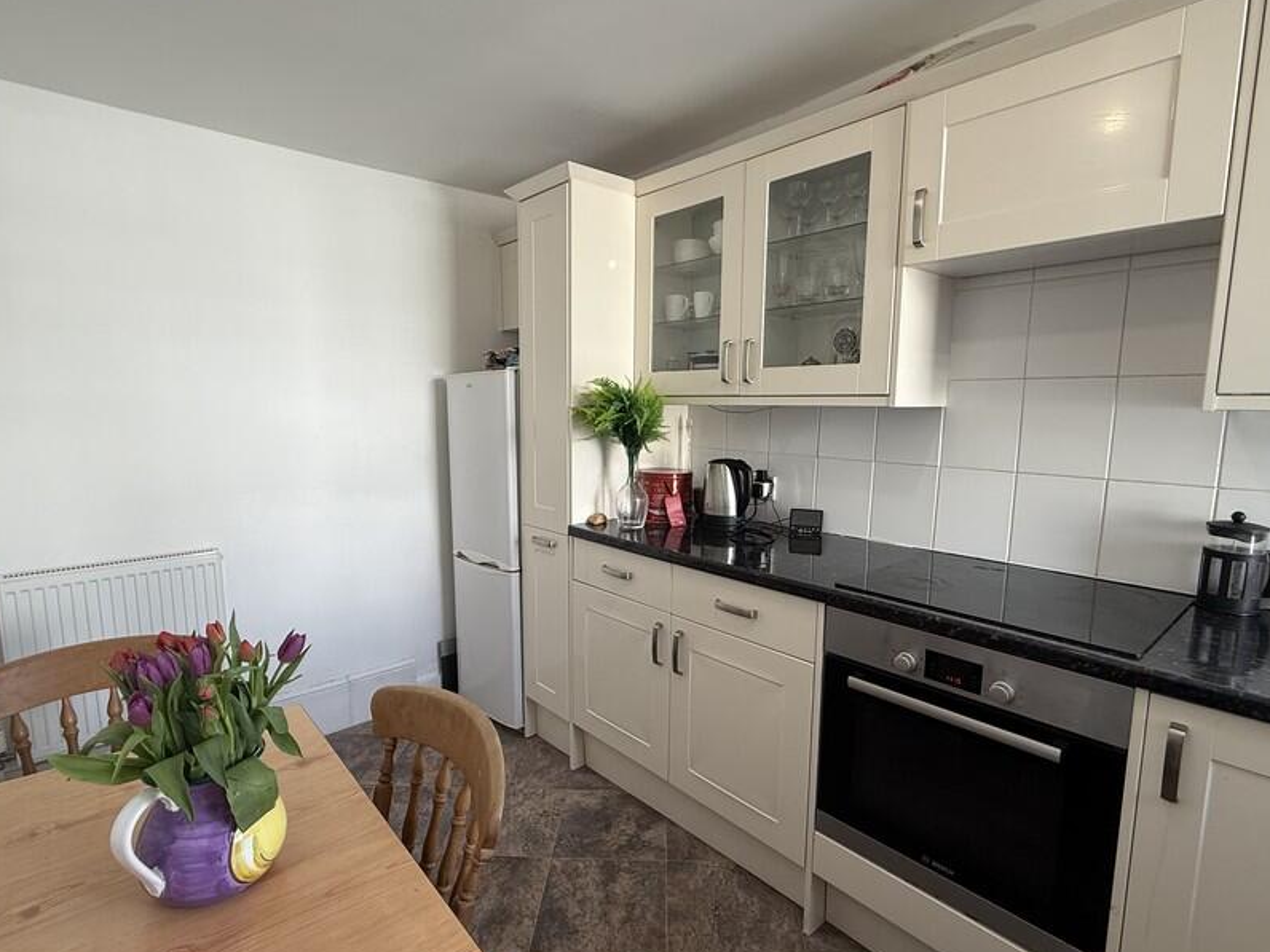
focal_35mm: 18
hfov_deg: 87.7
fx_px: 660
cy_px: 490
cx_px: 619
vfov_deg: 71.6
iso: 100
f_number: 2.2
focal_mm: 2.22
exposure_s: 1/100
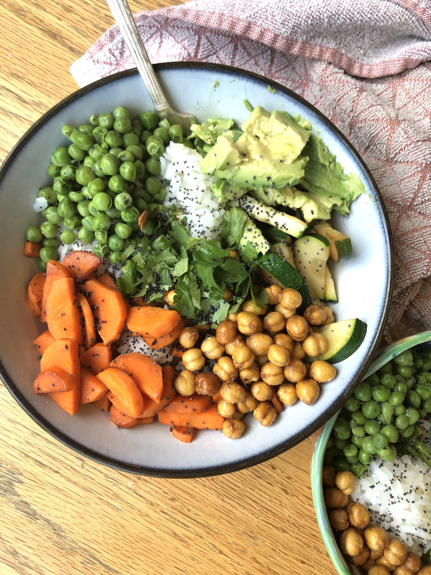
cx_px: 216
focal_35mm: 28
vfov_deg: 63.4
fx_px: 465
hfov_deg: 49.7
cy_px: 288
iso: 25
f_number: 1.8
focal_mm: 3.99
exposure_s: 1/30
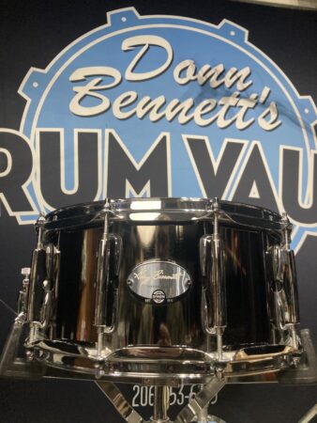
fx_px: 342
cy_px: 212
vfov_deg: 63.4
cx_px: 158
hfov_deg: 49.8
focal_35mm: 28
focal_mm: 3.99
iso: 160
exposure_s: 1/60
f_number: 1.8
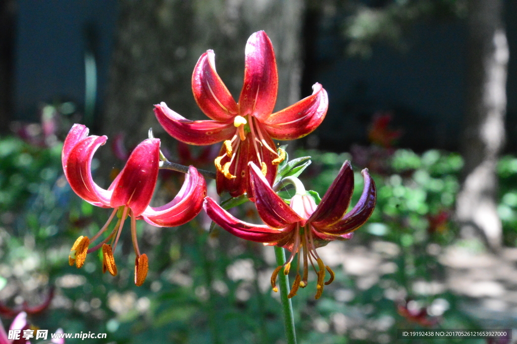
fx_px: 1830
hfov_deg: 16.1
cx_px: 258
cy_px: 172
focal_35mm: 128
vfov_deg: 10.7
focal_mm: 85
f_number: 20
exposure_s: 1/250
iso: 5600
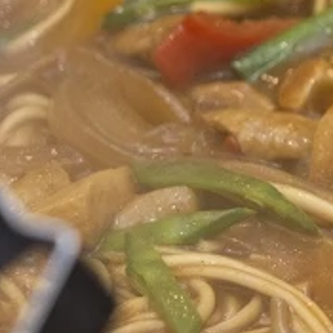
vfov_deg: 1.9
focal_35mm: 930
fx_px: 10122
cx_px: 398
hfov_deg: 1.9
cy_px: 96
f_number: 6.3
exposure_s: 1/200
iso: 2000
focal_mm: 240
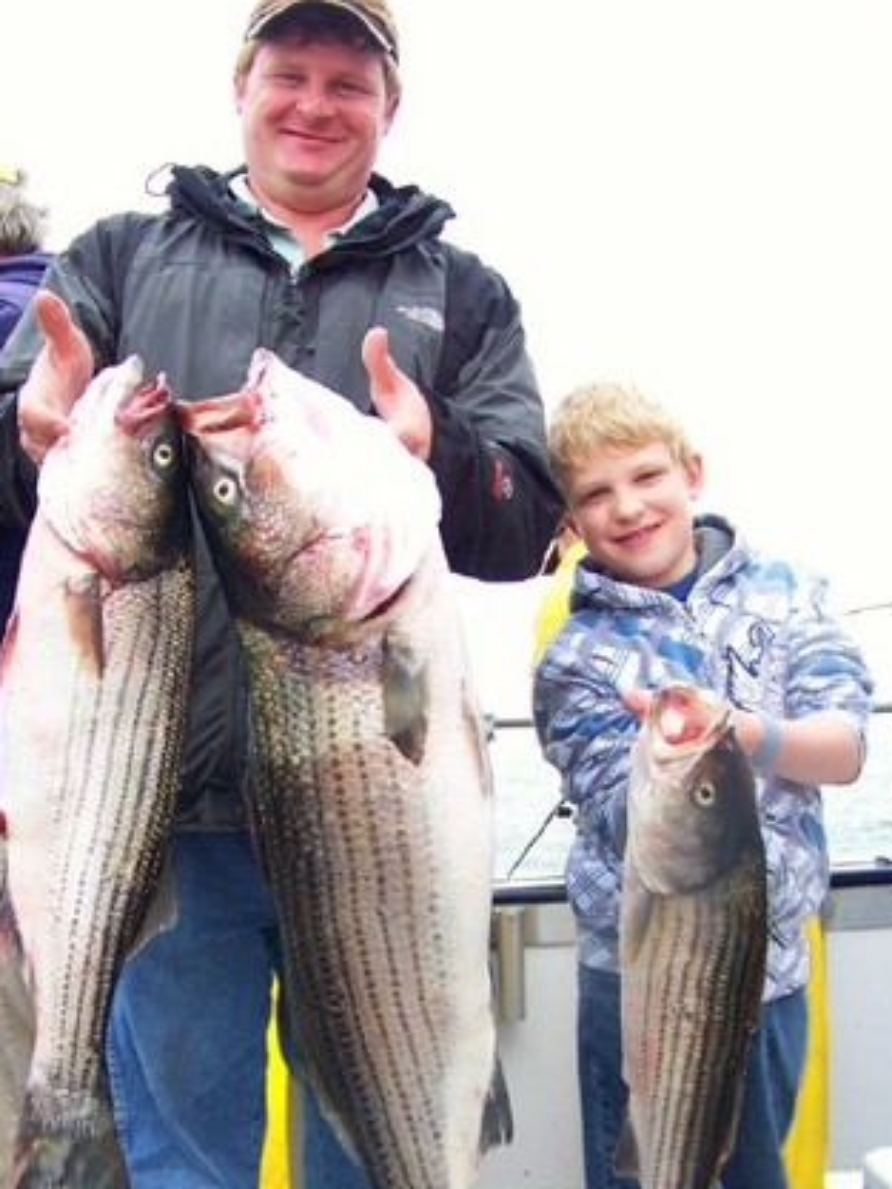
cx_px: 388
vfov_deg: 40.9
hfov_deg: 31.5
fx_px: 1580
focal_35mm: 46
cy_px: 740
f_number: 2.8
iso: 64
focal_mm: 5.85
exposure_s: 1/160
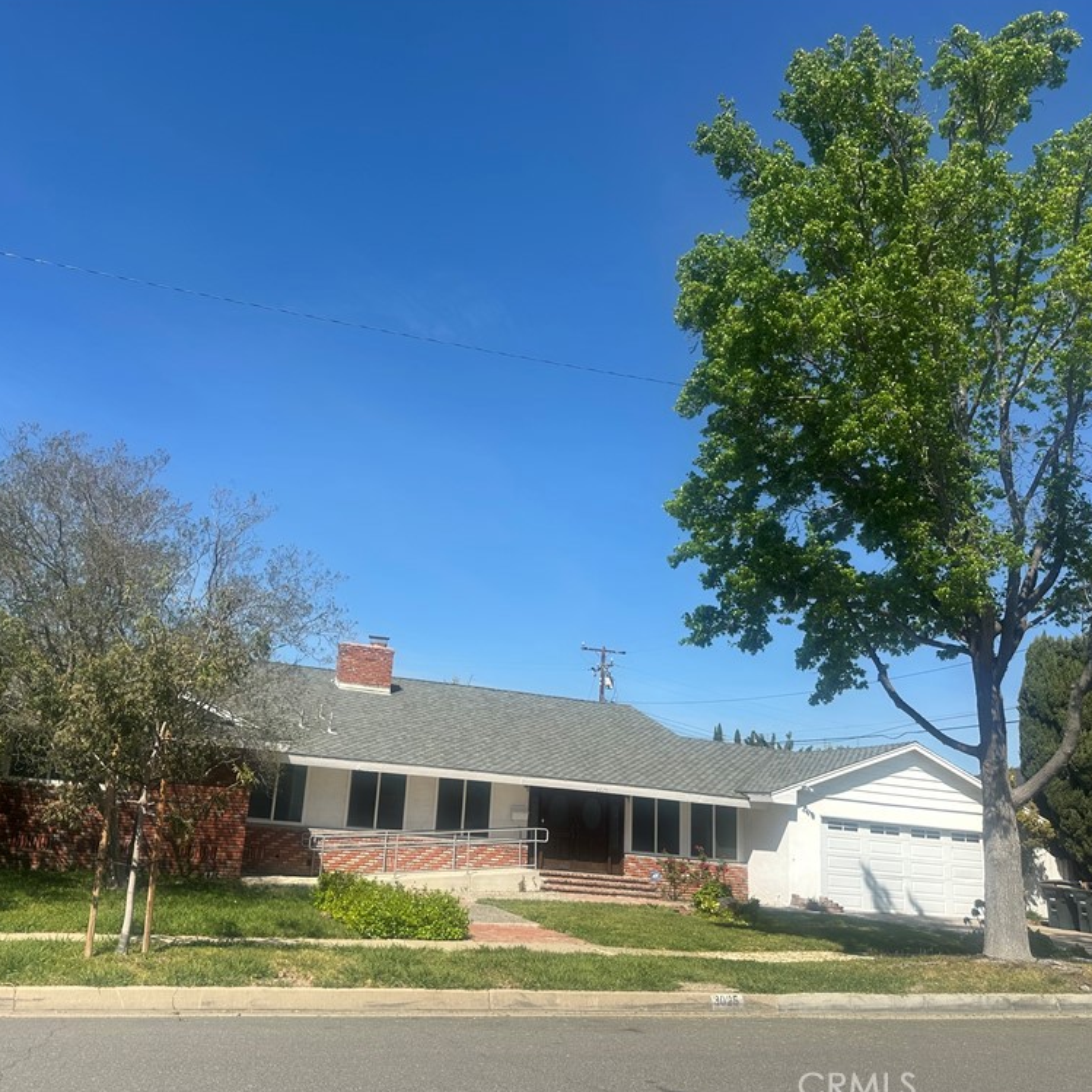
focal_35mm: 29
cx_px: 452
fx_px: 1035
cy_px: 547
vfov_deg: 55.6
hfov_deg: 55.3
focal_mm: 6.86
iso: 80
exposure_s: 1/3861
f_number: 1.78
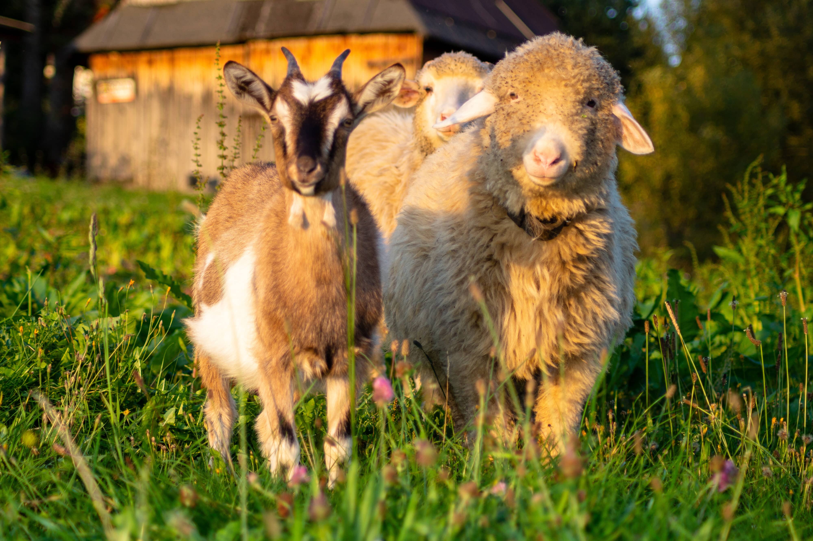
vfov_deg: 13.0
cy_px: 270
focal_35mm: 105
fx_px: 2370
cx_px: 406
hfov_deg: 19.5
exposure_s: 1/160
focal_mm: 70
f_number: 4
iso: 200
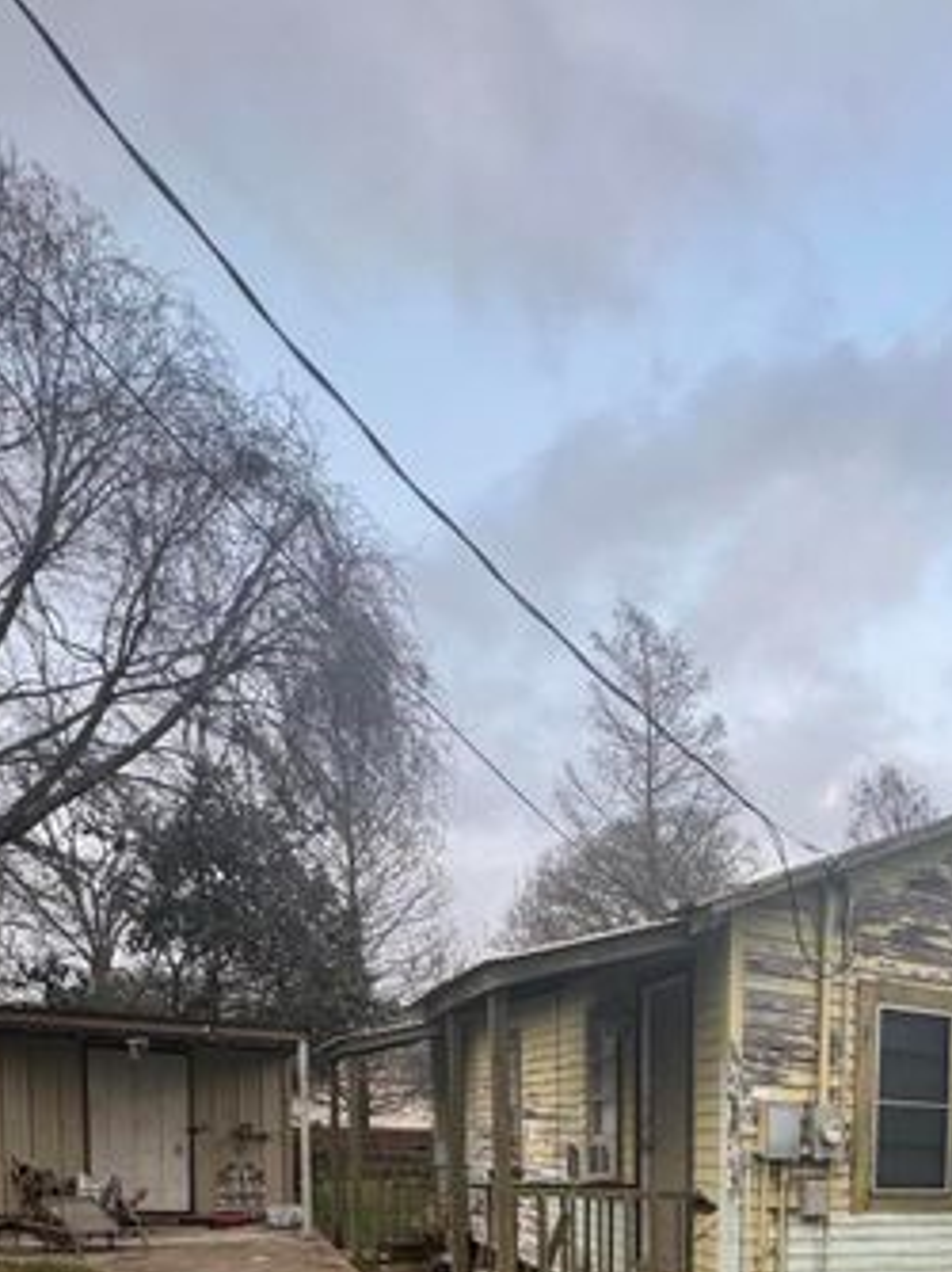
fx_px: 1028
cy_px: 1262
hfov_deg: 45.1
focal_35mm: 28
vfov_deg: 51.4
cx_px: 857
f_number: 2.2
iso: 40
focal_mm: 2.22
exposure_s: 1/119
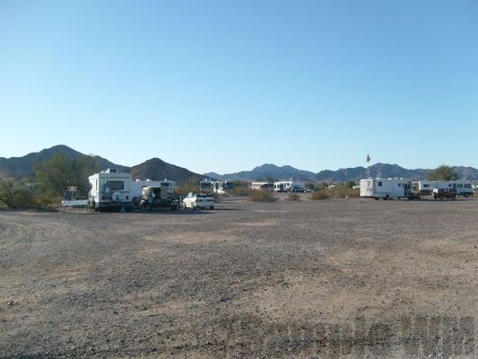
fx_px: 483
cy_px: 180
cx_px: 239
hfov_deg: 52.6
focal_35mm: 35
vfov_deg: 40.7
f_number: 7.1
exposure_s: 1/350
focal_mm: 5.8
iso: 80
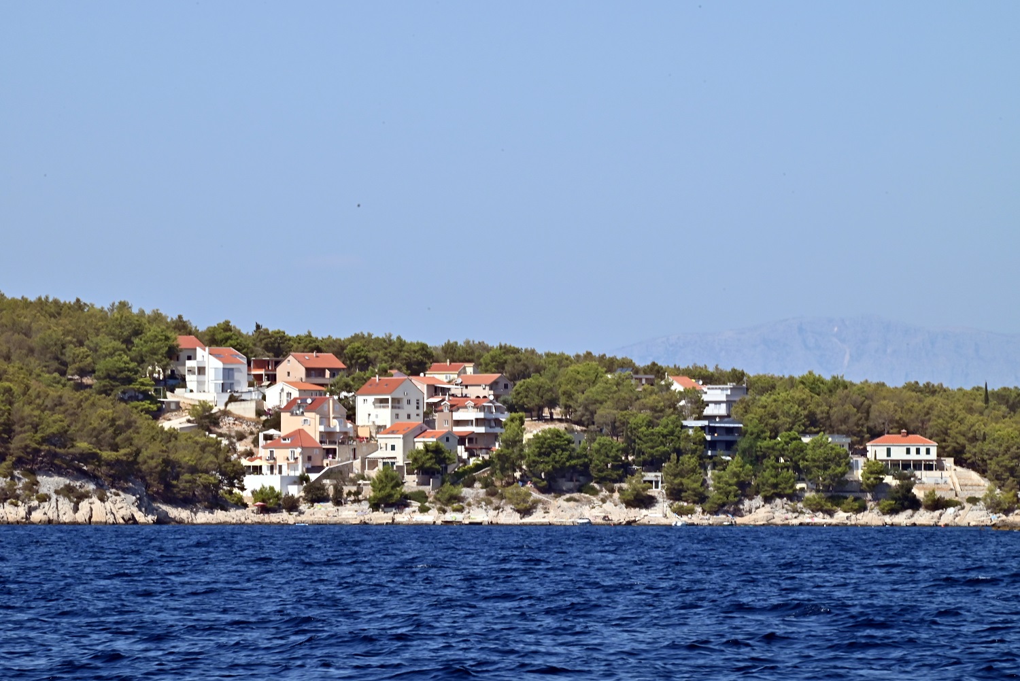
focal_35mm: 300
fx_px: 8502
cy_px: 340
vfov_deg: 4.6
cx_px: 510
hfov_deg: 6.9
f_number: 29
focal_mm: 300
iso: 900
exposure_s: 1/320
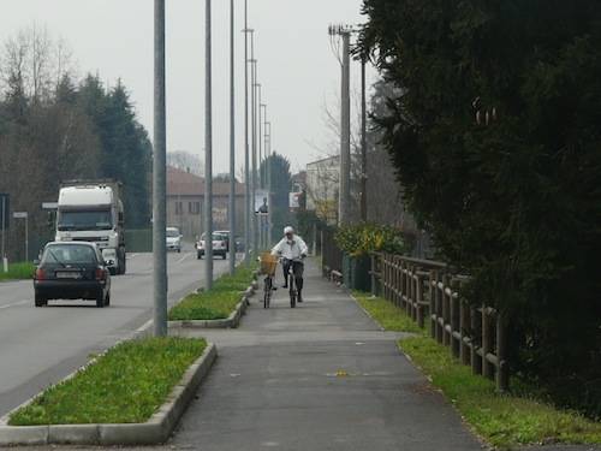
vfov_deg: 5.9
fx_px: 4340
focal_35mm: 250
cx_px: 300
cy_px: 226
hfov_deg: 7.9
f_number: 5.6
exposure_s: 1/200
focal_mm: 25.9
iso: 100
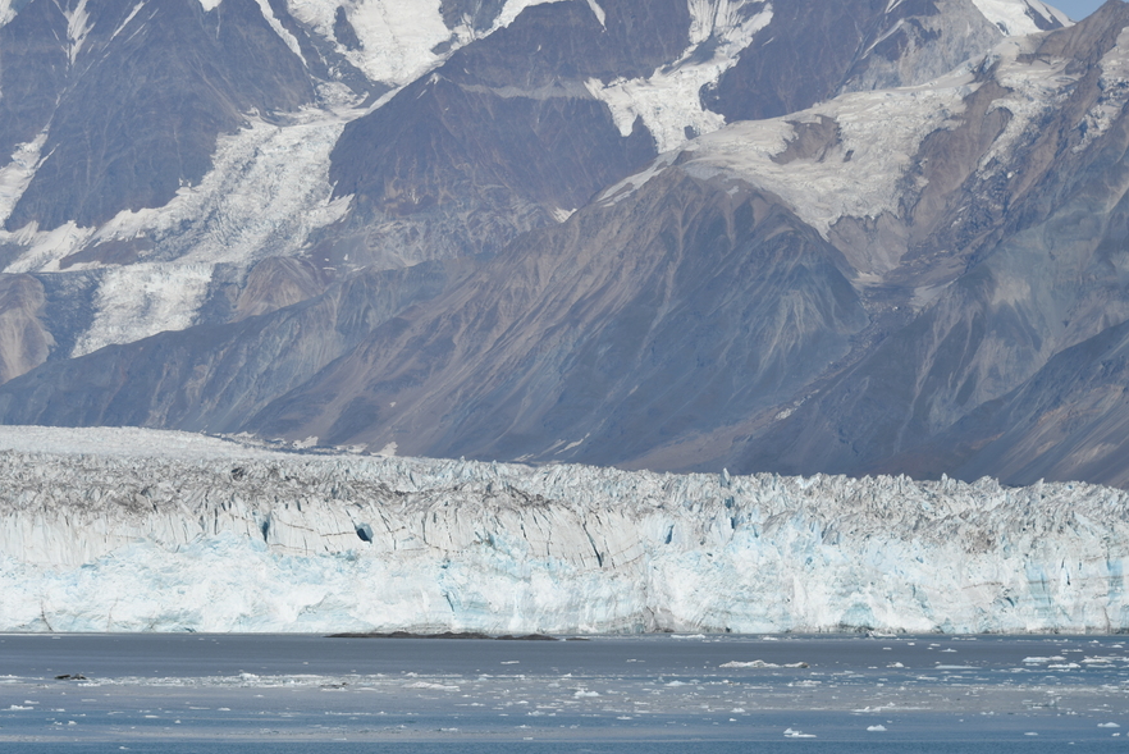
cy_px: 320
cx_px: 390
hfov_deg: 11.6
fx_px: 5553
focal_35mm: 177
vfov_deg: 7.8
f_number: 10
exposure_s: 1/400
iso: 100
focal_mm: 122
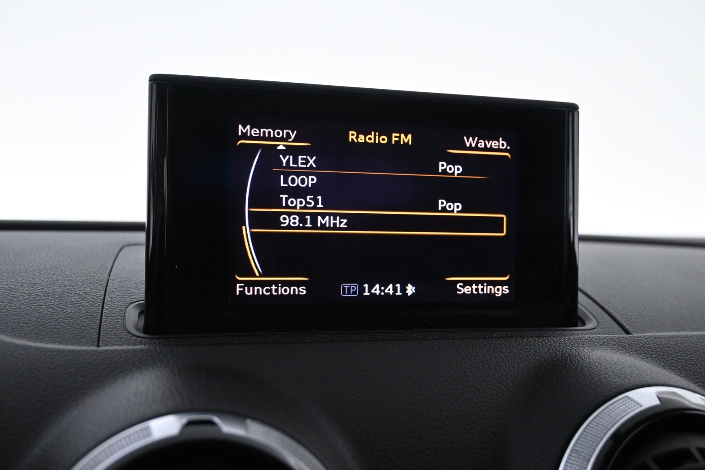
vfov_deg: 38.4
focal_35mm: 34
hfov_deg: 55.1
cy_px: 235
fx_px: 676
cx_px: 352
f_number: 4.2
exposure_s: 1/50
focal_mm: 23
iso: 2500
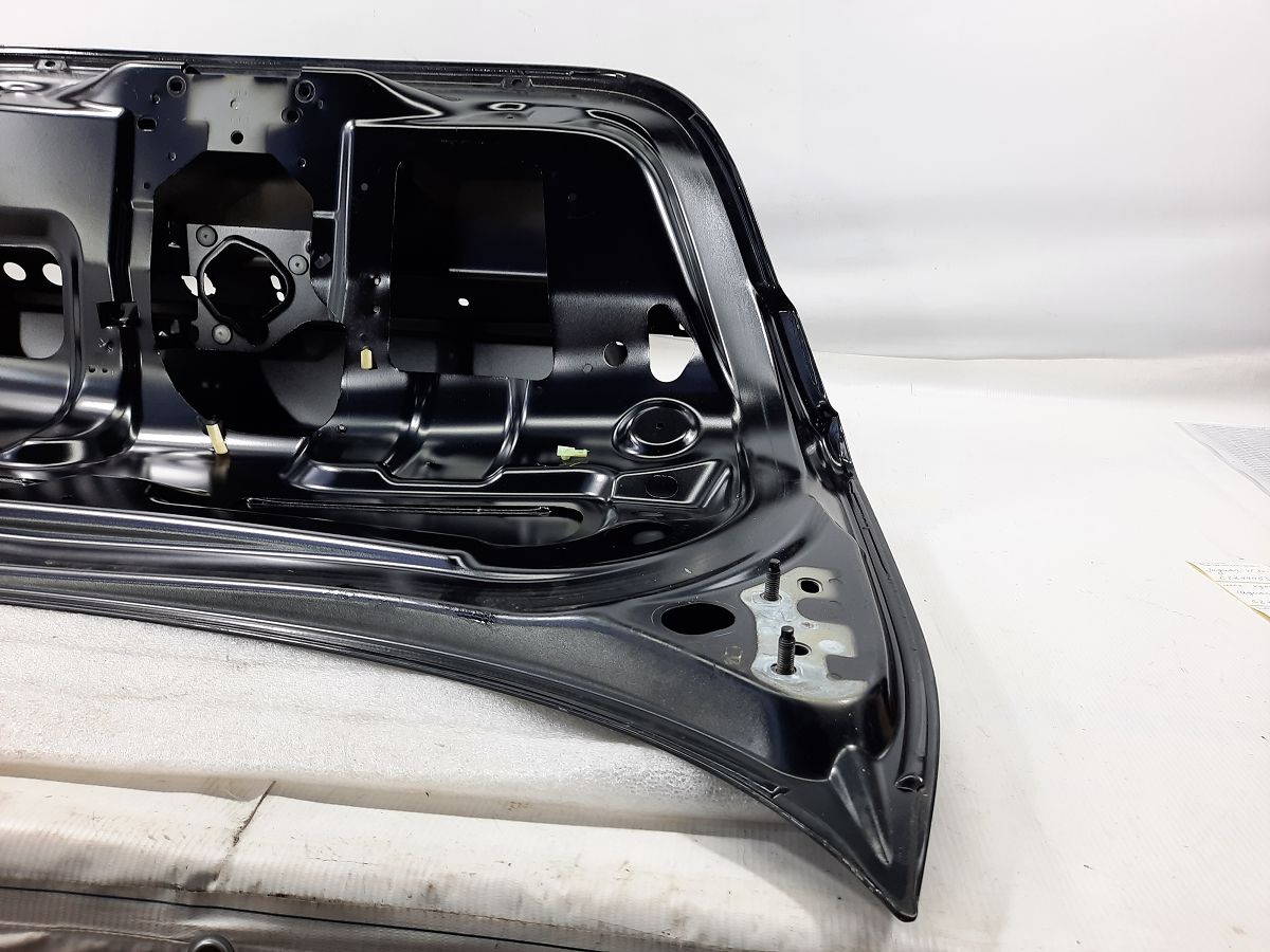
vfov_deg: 54.9
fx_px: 917
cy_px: 476
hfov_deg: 69.4
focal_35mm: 25
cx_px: 635
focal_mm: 4.6
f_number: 2
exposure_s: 1/50
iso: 40
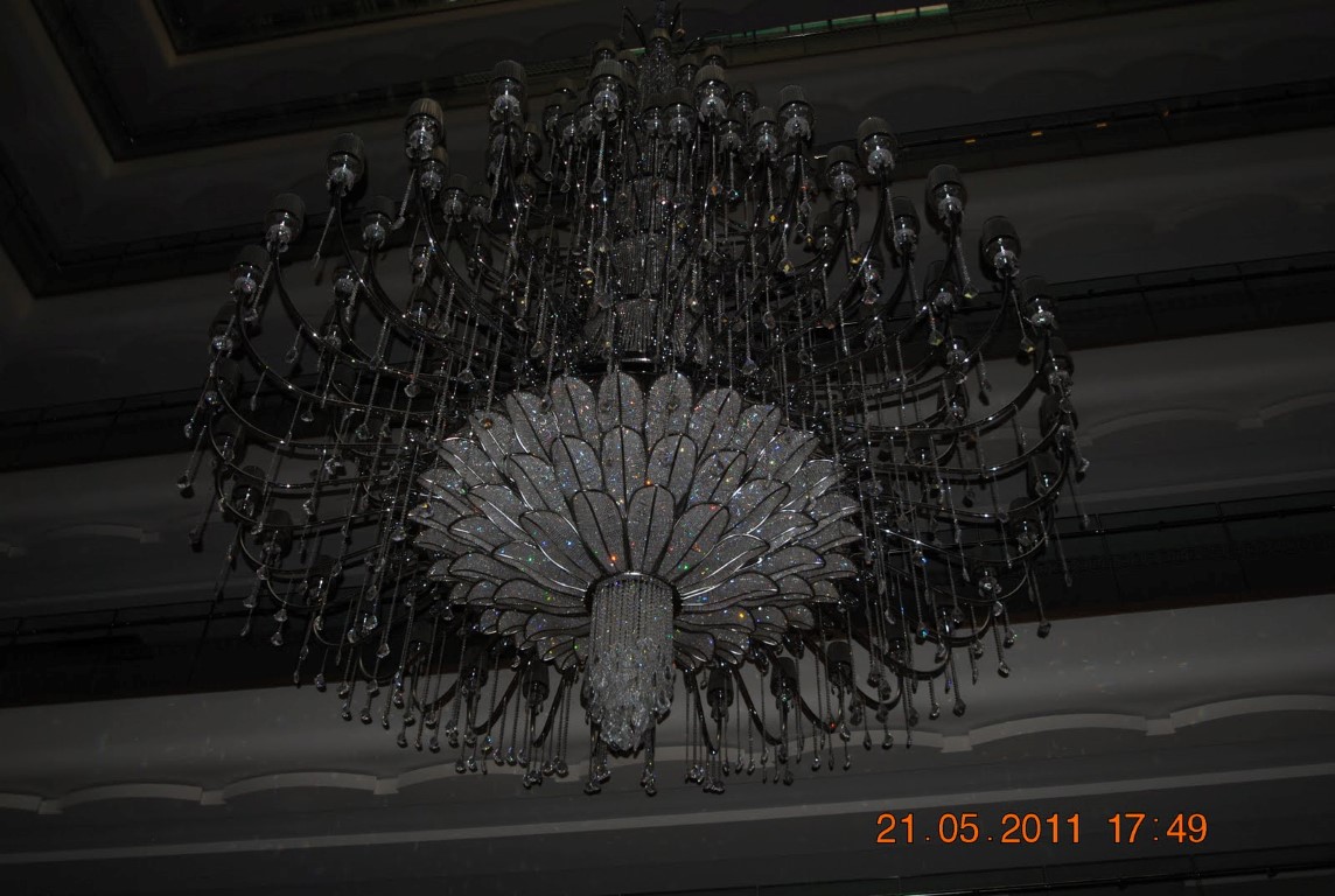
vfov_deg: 37.0
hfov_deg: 53.0
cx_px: 668
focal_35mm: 36
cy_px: 448
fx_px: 1338
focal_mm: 24
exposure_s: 1/60
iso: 200
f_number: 4.5
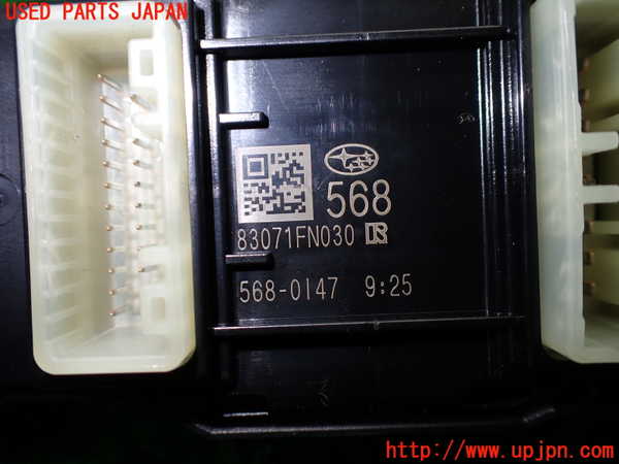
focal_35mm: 30
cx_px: 310
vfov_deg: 46.8
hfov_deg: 60.0
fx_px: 536
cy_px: 232
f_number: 2.3
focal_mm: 5.4
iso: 200
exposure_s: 1/125
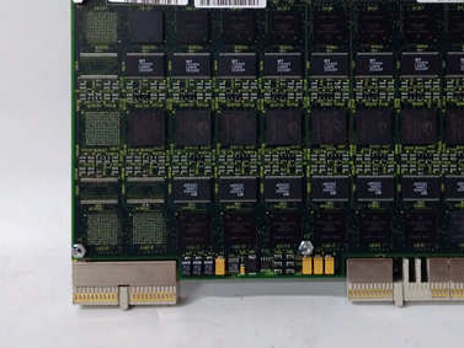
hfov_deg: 43.2
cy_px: 81
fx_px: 577
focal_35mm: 43
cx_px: 309
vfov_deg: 32.9
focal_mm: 3.79
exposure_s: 1/33
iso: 548
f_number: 2
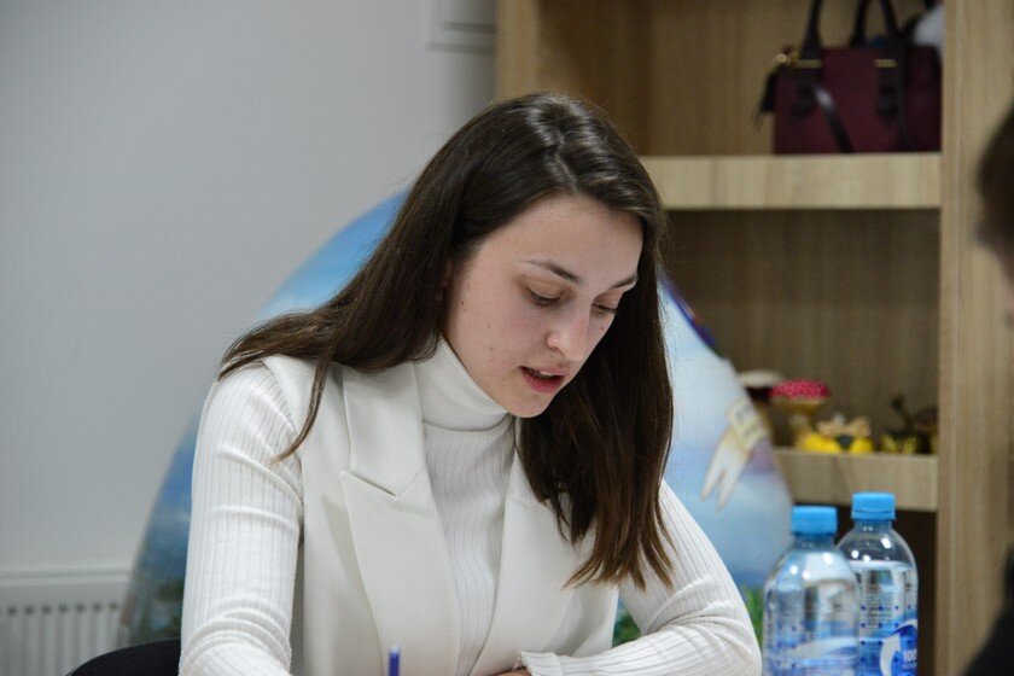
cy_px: 338
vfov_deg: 9.1
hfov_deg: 13.7
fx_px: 4225
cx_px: 507
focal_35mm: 150
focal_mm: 150
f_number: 5.6
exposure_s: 1/125
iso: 4500
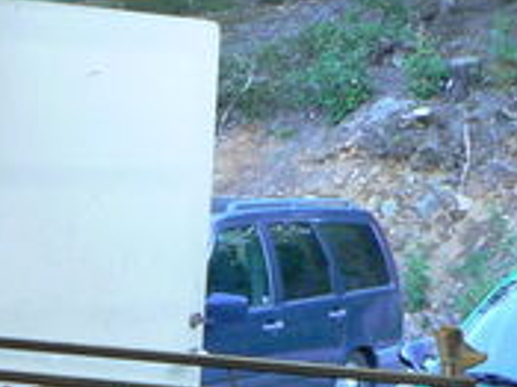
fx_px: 1970
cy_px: 526
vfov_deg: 10.9
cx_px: -411
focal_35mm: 132
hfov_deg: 13.4
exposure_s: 1/30
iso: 125
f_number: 2.8
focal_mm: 6
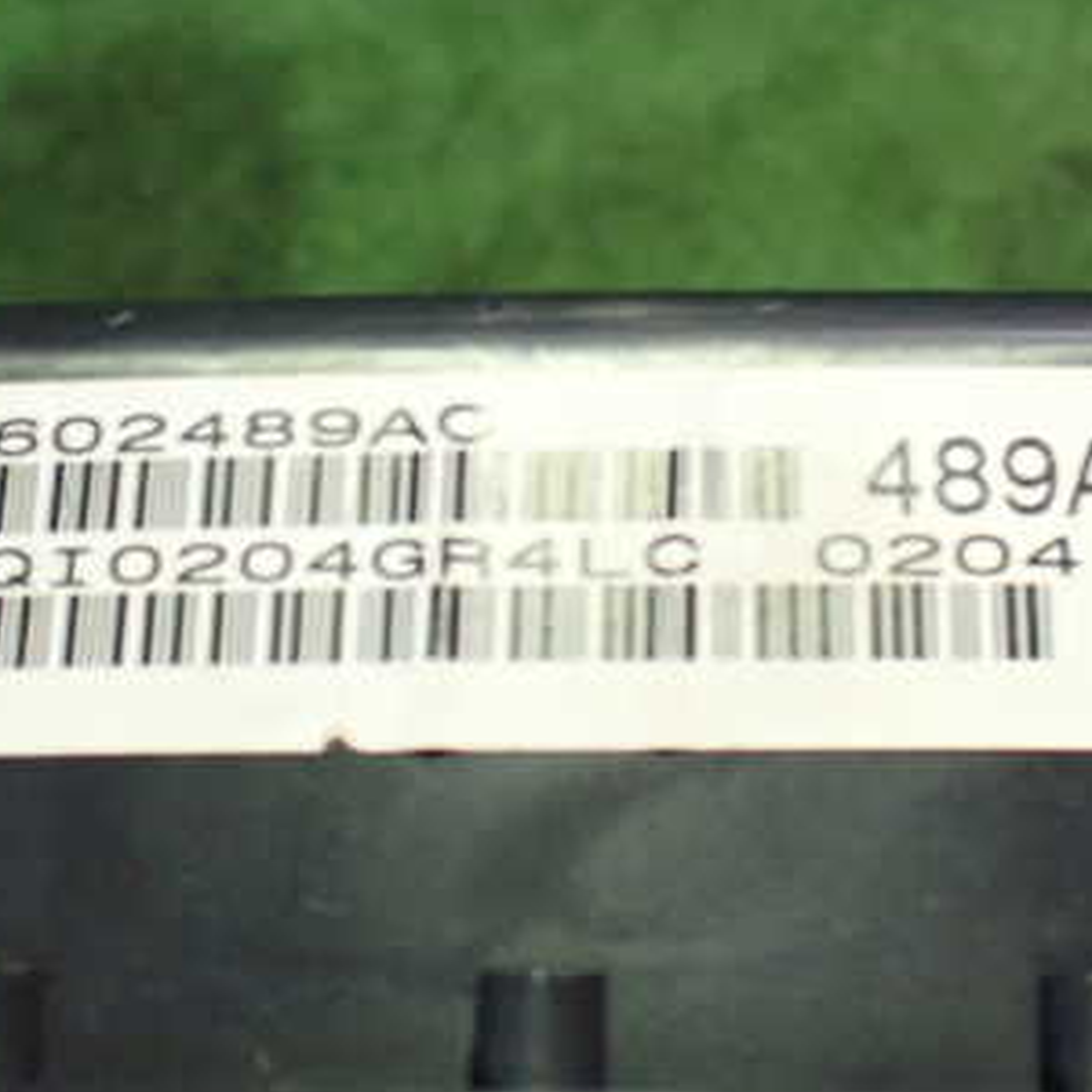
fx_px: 1892
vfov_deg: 32.1
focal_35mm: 53
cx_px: 692
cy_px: 455
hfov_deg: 32.0
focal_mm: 5.4
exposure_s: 1/50
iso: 800
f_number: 2.3
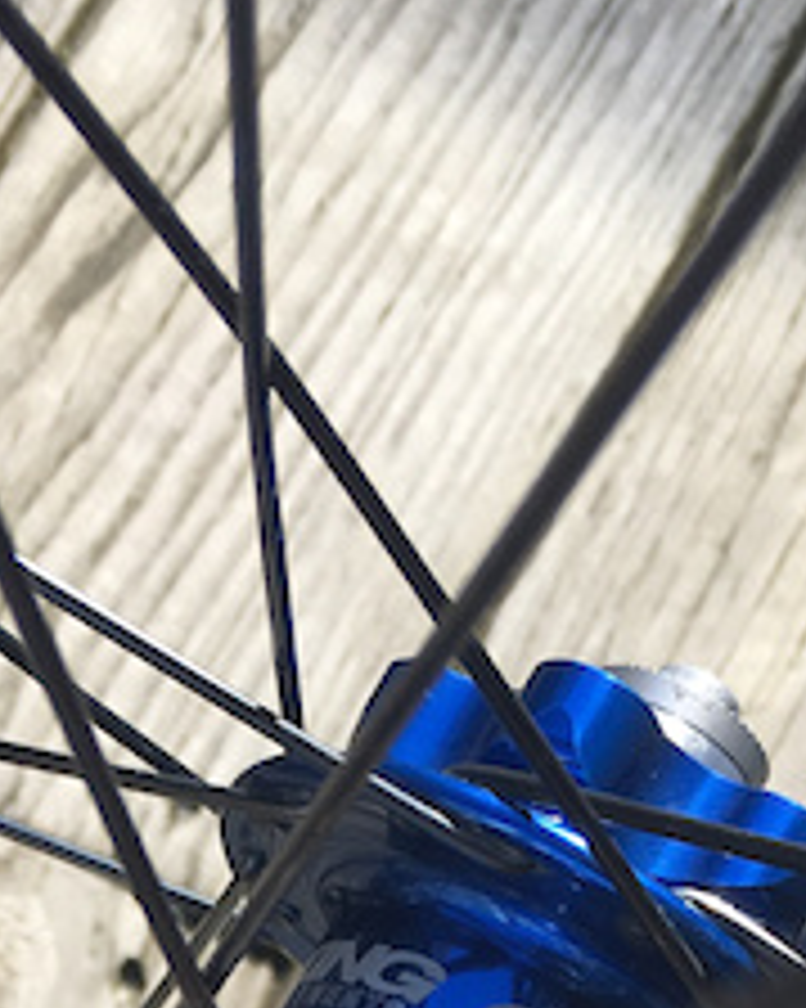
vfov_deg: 16.2
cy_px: 1773
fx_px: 3014
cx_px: -72
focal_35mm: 101
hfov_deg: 14.9
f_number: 2.2
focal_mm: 4.15
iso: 25
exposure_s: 1/319
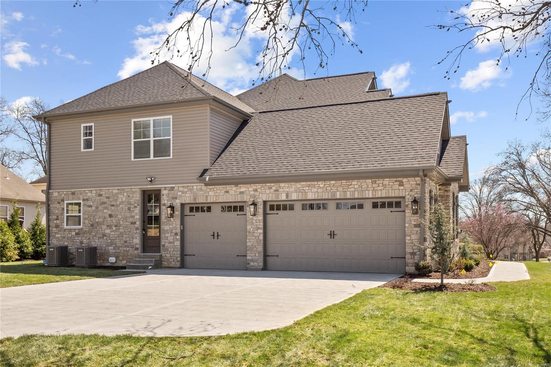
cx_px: 276
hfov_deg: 53.1
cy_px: 184
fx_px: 551
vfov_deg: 36.9
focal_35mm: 36
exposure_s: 1/640
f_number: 8
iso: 400
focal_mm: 18
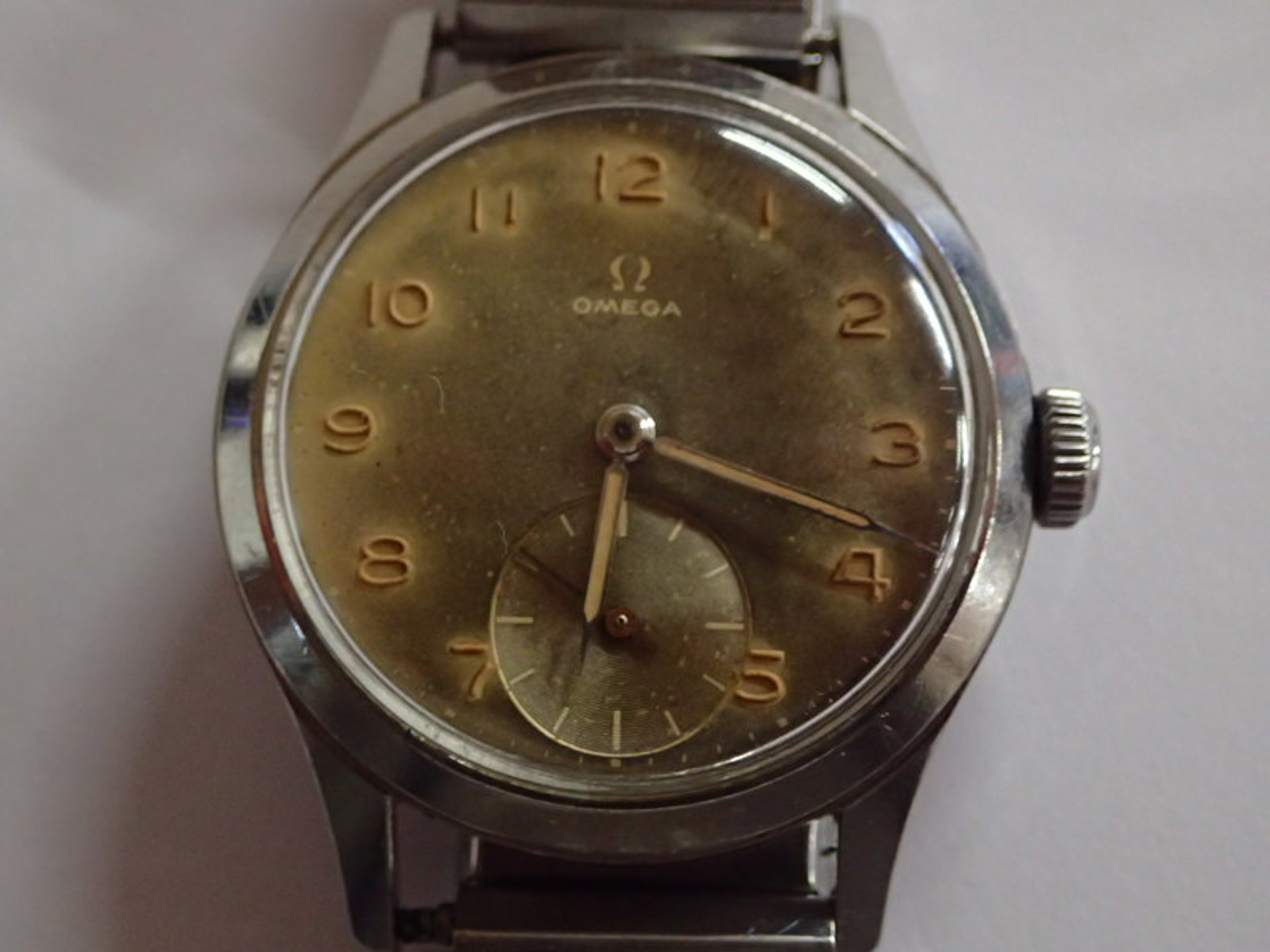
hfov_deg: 29.8
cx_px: 635
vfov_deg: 22.6
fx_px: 2385
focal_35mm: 65
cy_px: 476
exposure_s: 1/20
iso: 800
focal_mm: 11.78
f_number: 3.8
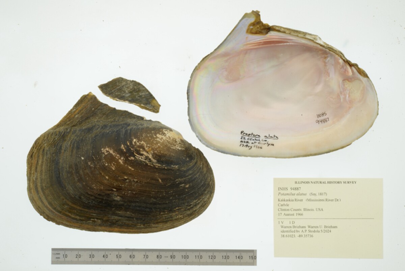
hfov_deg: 33.4
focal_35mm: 60
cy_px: 136
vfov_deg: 22.6
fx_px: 675
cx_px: 202
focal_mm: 60
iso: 100
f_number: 32
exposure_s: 1/6
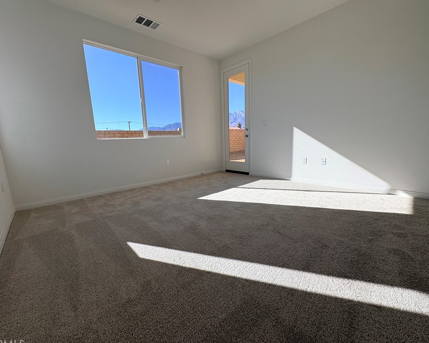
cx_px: 209
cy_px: 174
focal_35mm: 15
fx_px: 190
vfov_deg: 84.0
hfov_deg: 96.8
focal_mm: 2.22
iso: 40
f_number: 2.2
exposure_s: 1/779
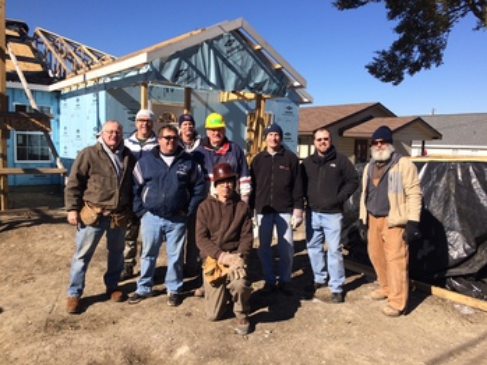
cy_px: 182
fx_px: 408
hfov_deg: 61.6
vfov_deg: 48.3
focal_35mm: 29
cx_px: 244
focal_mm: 4.15
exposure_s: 1/2283
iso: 32
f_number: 2.2
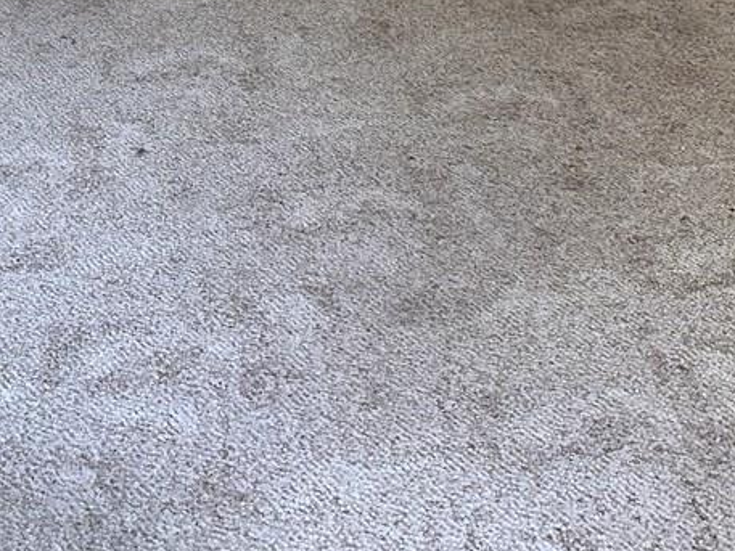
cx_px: -2
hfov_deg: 22.4
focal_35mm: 84
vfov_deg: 15.5
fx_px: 1784
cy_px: -387
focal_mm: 6.86
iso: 64
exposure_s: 1/22
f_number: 1.78
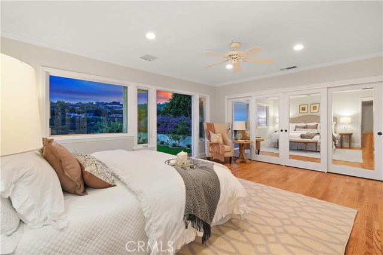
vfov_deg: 77.4
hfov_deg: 100.4
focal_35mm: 15
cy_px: 128
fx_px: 160
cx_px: 192
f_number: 8
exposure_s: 1/15
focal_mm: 10
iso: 1250
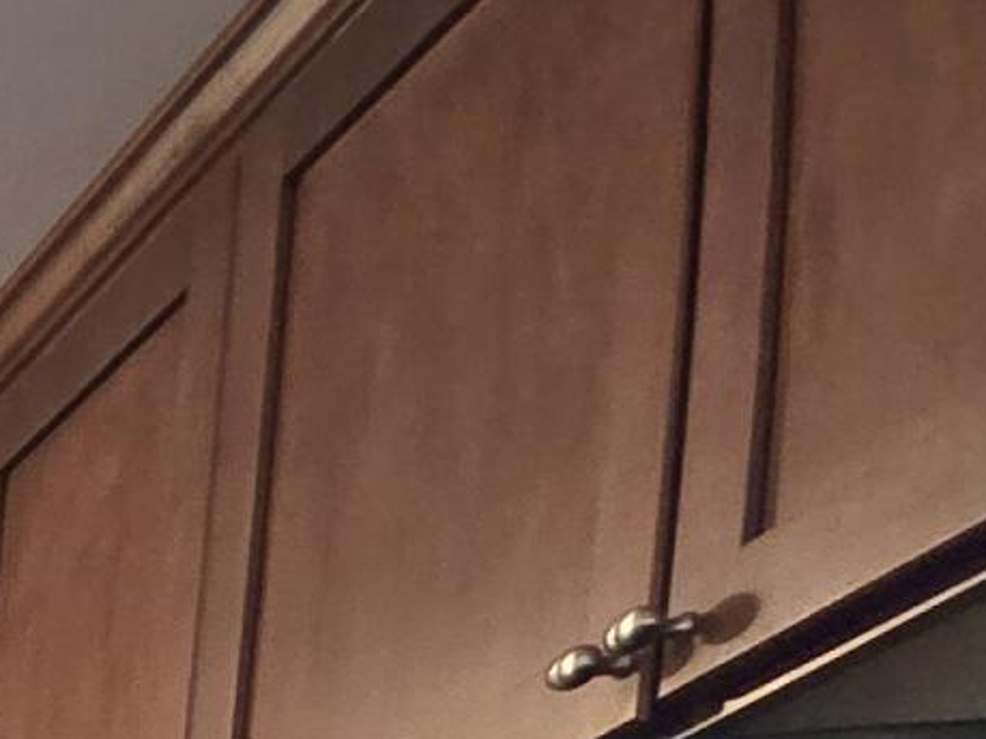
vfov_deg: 10.8
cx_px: -1794
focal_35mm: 85
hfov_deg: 12.4
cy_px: 2275
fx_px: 2421
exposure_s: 1/60.2
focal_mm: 2.2
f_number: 2.2
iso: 125
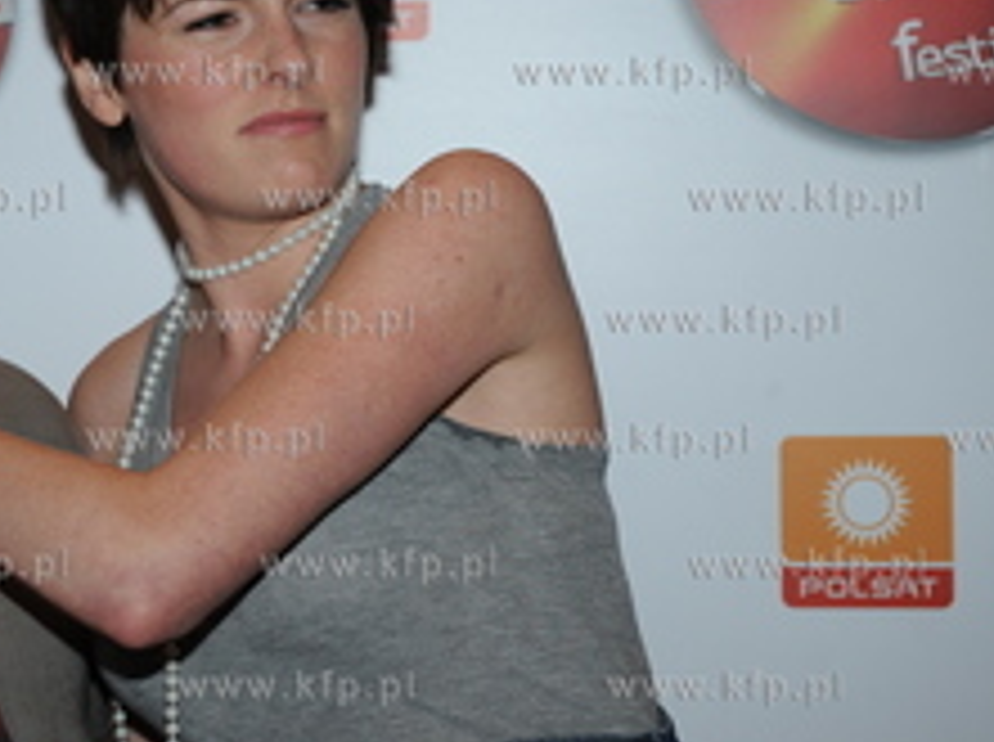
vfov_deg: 12.8
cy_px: 256
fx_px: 3297
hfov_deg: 16.9
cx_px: 108
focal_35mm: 115
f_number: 5.6
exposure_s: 1/160
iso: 400
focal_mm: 66
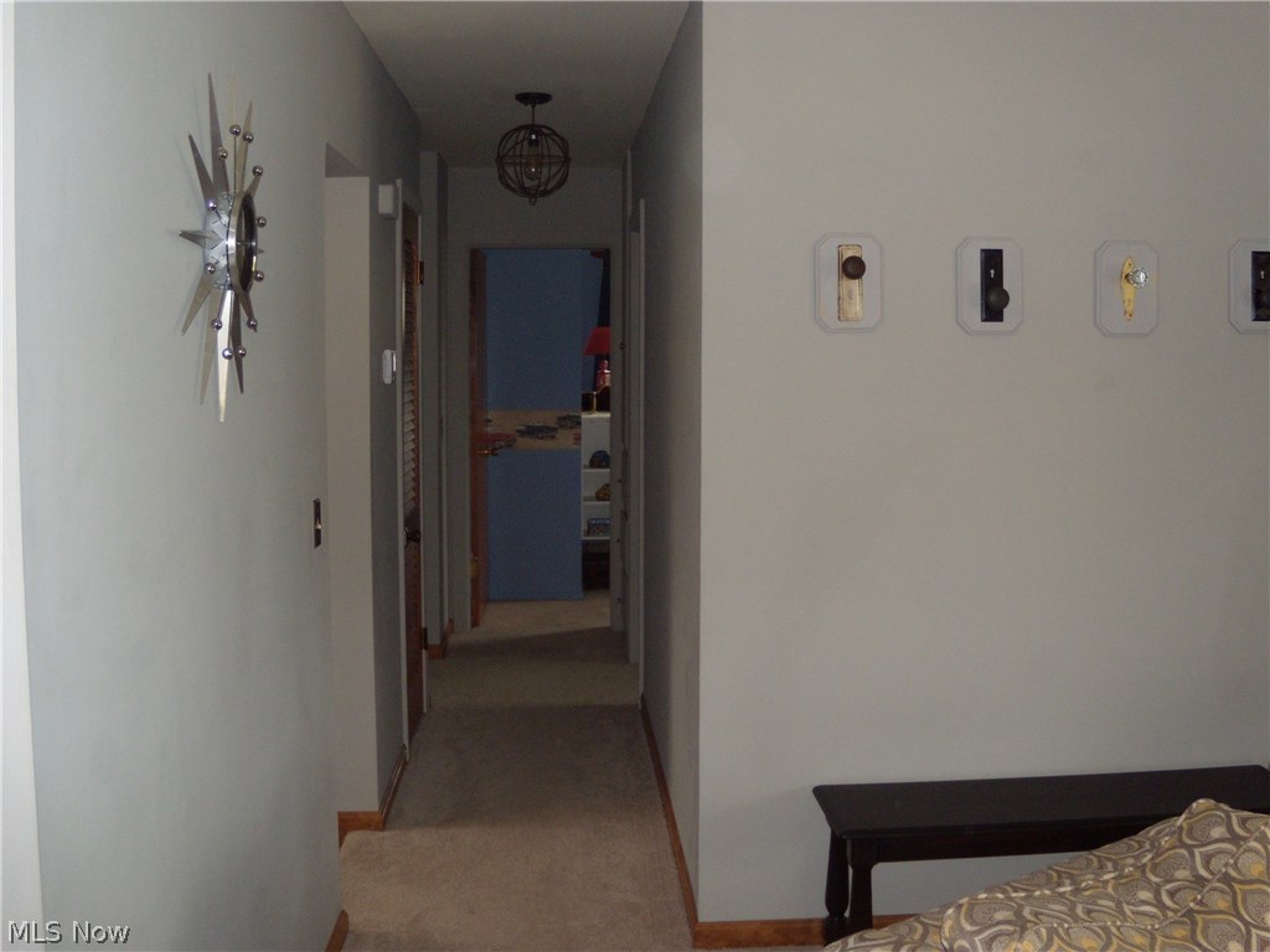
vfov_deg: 39.7
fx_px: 1321
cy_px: 476
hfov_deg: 51.4
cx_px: 635
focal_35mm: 36
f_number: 3.6
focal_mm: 6.4
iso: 200
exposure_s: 1/30
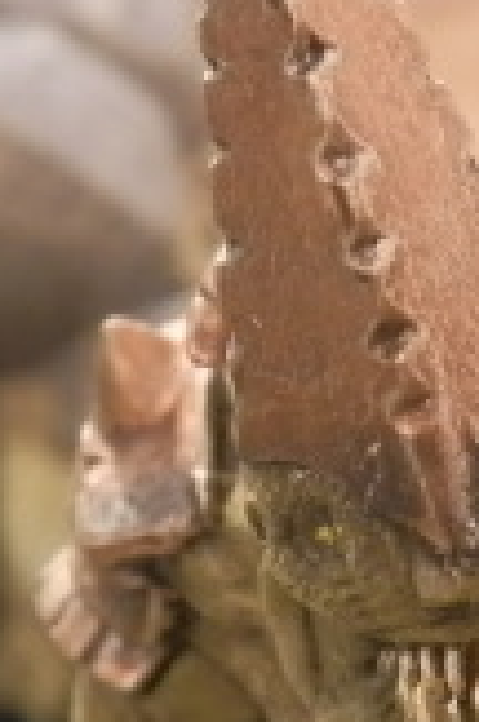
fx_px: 1924
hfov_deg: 14.1
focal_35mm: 96
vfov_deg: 21.0
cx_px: 435
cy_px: 594
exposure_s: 1/40
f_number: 3.1
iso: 400
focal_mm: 5
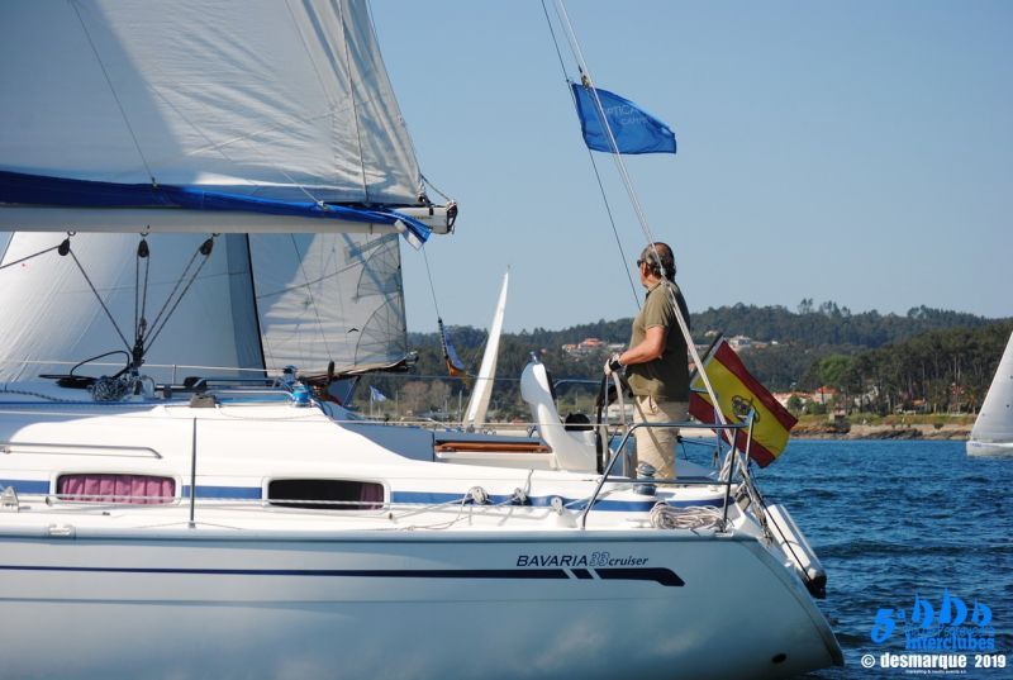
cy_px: 340
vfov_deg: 10.8
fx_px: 3595
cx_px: 506
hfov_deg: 16.0
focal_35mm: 128
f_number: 6.3
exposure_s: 1/640
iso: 100
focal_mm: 85
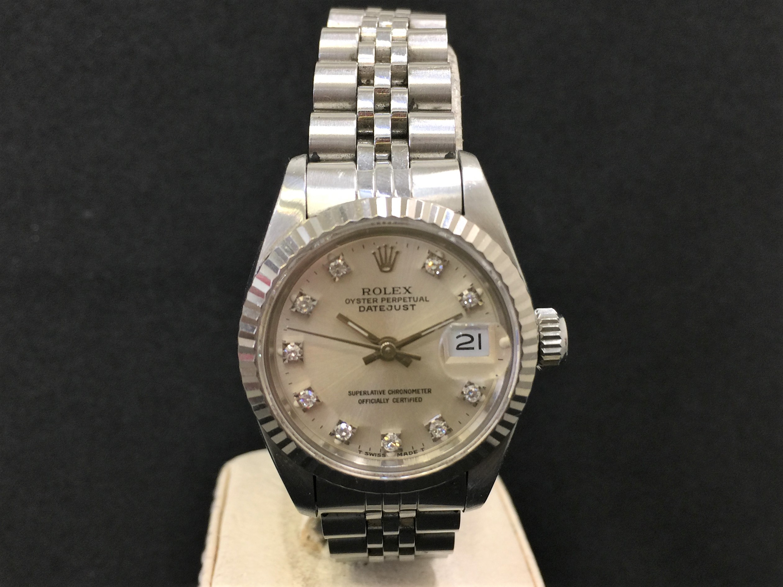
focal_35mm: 29
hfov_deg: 61.7
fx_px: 656
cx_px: 392
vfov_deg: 48.2
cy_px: 294
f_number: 2.2
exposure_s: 1/30
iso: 32
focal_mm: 4.15
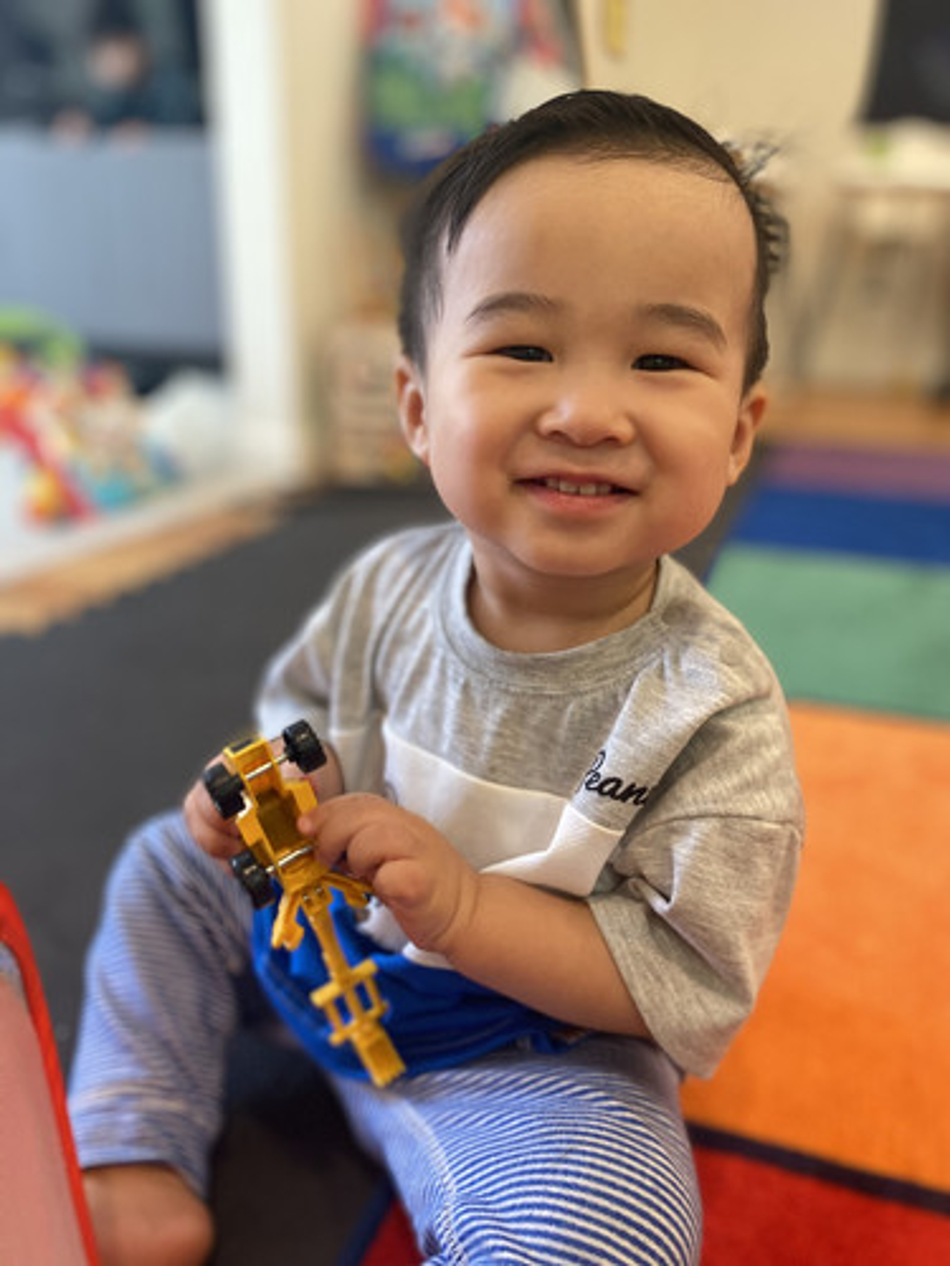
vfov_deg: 67.3
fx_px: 951
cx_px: 475
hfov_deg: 53.1
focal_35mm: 26
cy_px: 633
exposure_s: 1/60
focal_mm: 4.25
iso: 200
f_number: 1.8
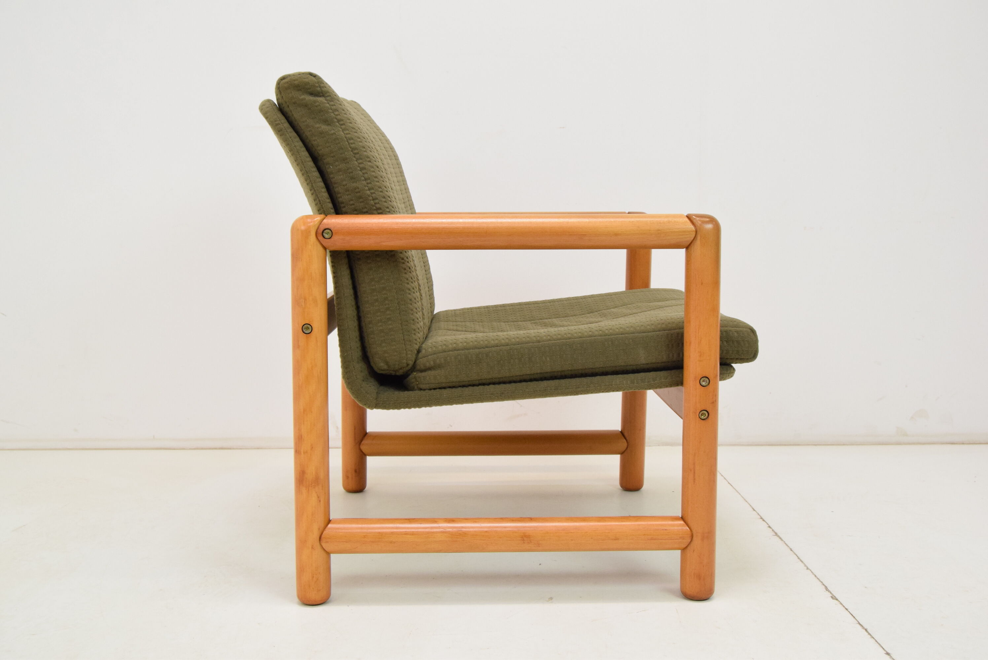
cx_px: 494
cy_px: 330
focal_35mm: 39
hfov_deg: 49.5
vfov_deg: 34.3
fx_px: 1071
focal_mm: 26
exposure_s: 1/200
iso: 1600
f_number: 7.1
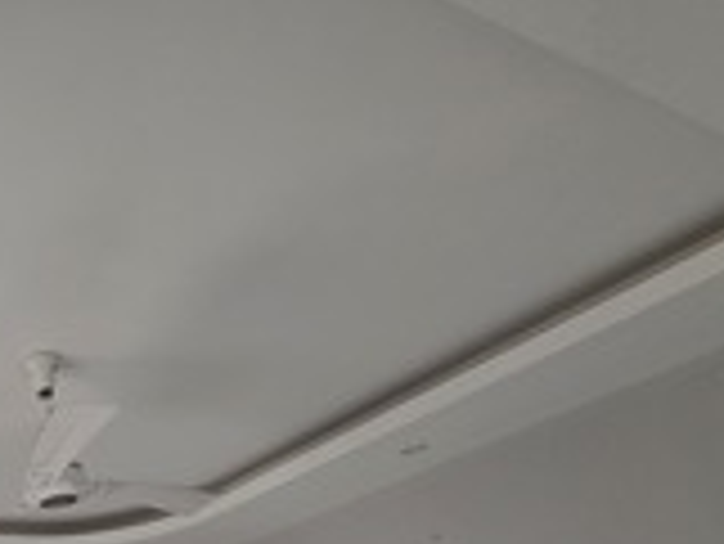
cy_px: 731
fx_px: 774
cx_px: -47
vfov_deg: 29.8
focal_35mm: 37
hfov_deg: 41.4
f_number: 1.9
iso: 200
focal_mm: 2.2
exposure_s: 1/120
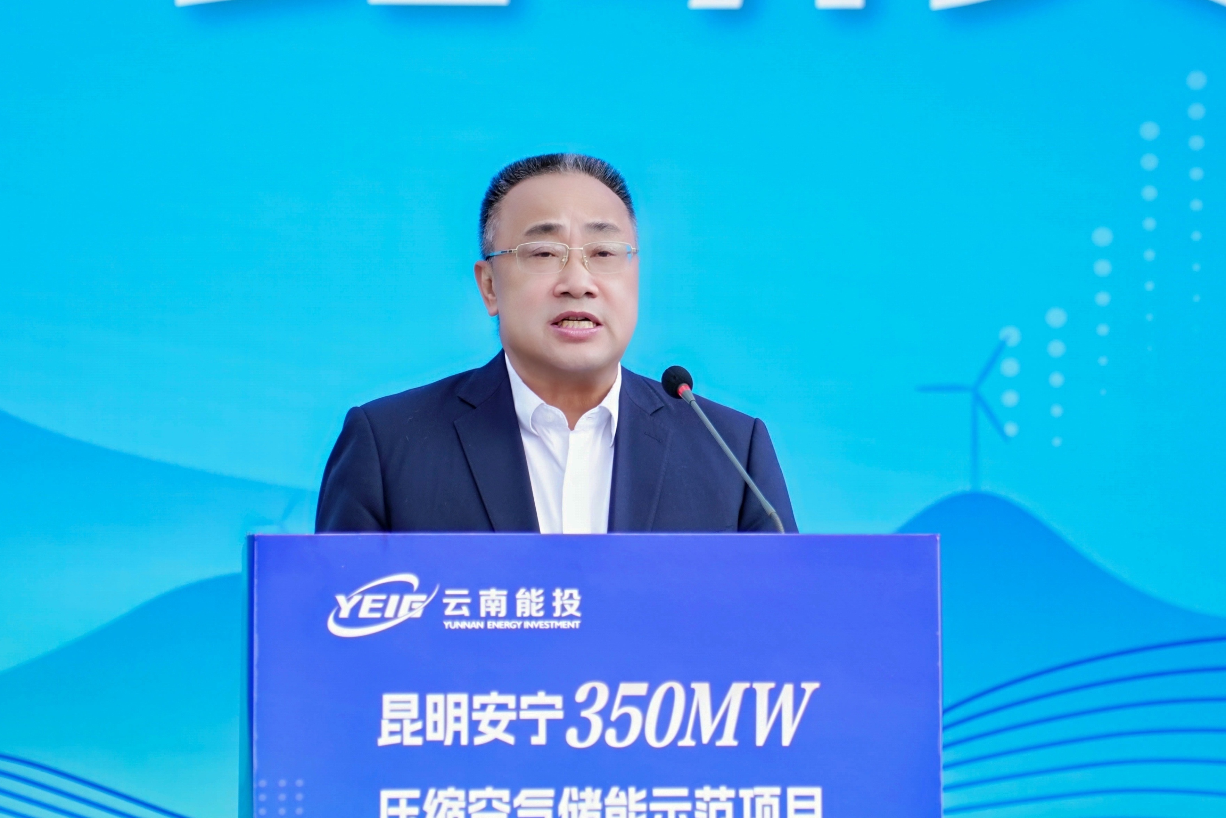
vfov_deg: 10.6
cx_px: 601
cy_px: 425
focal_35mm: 129
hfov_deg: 15.9
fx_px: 4393
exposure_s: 1/1250
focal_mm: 75
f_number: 2.8
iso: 200
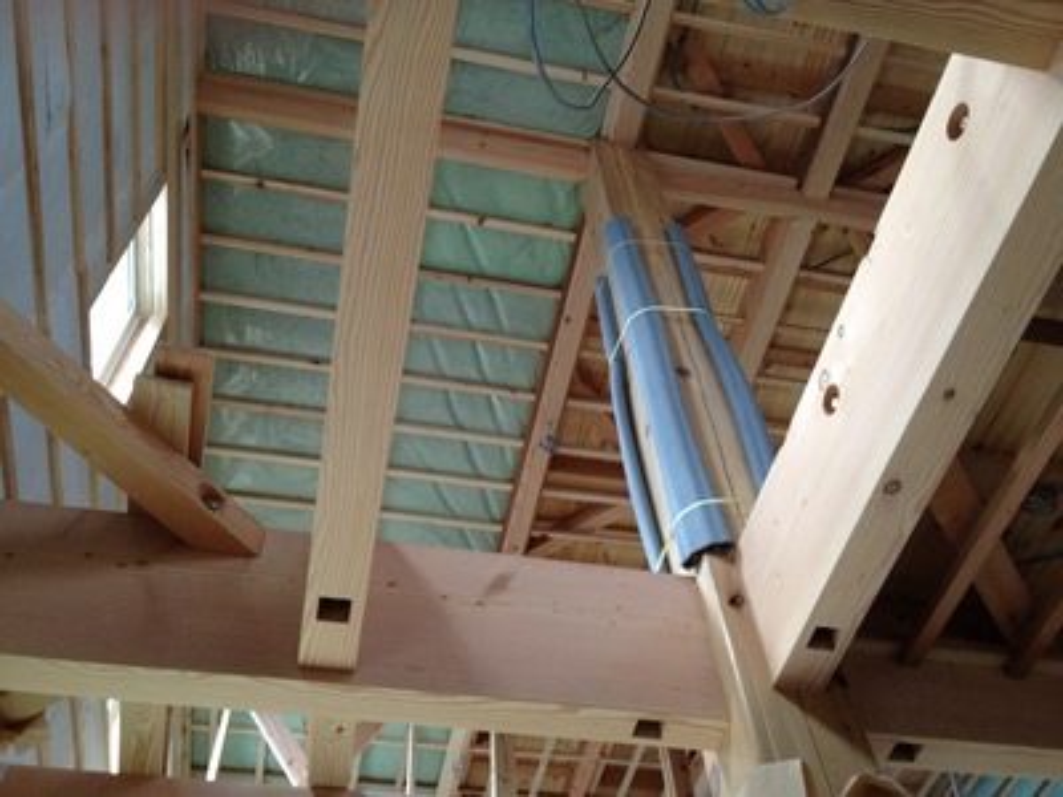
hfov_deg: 52.6
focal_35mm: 35
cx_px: 532
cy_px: 398
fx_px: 1075
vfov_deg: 40.7
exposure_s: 1/20
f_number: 2.4
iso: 250
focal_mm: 4.28
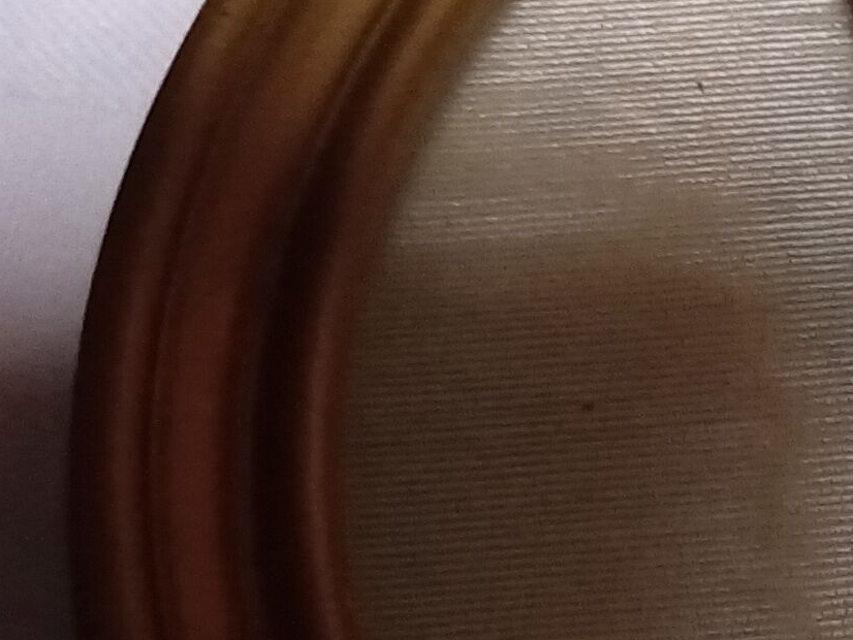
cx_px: 1920
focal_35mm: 141
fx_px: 3476
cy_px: 551
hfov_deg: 11.9
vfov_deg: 10.5
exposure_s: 1/33.3
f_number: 1.8
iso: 343
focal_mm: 3.57
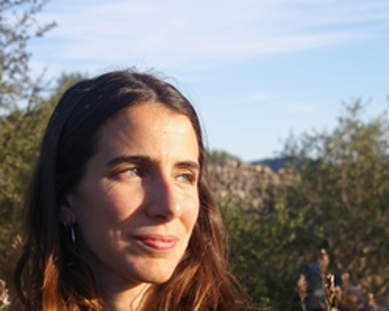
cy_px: 197
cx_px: 158
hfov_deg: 17.3
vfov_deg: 13.8
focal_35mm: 111
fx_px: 1279
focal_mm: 33
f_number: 4.5
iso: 200
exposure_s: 1/500
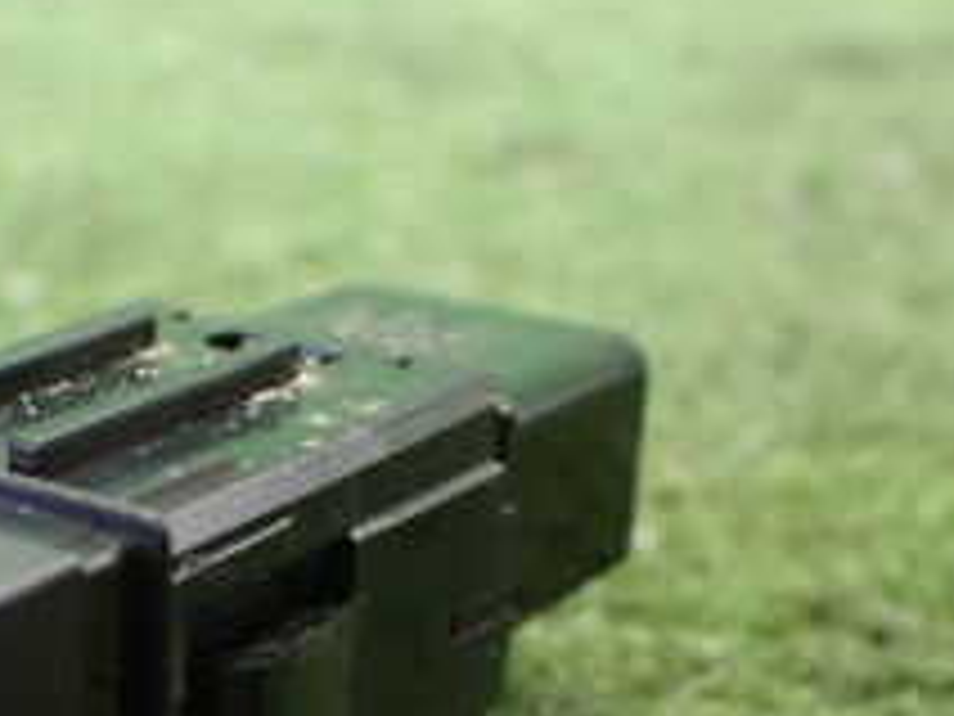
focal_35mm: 85
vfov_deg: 16.8
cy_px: 806
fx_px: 2343
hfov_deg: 22.4
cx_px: 72
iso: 1000
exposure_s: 1/30
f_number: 2.3
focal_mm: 5.4
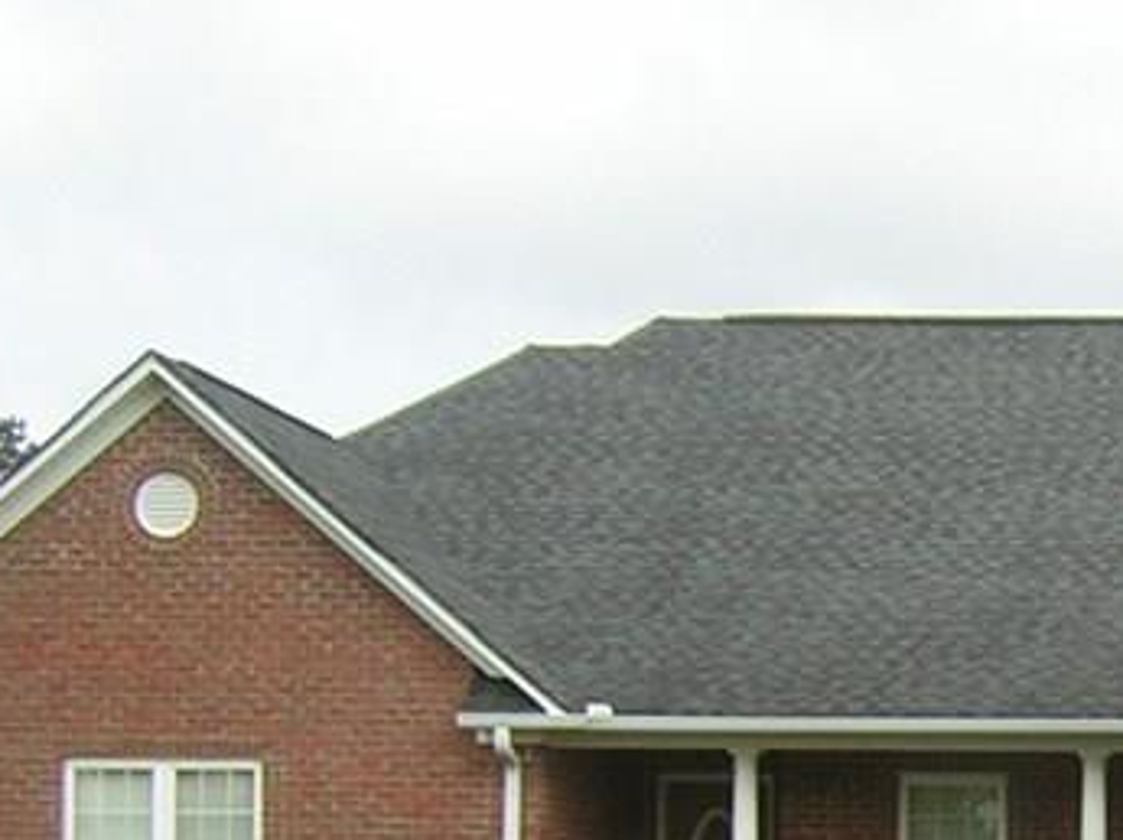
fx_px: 3468
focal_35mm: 107
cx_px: 1269
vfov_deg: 13.4
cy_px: 1061
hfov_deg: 17.7
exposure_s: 1/193
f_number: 5.2
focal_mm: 4.7
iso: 50
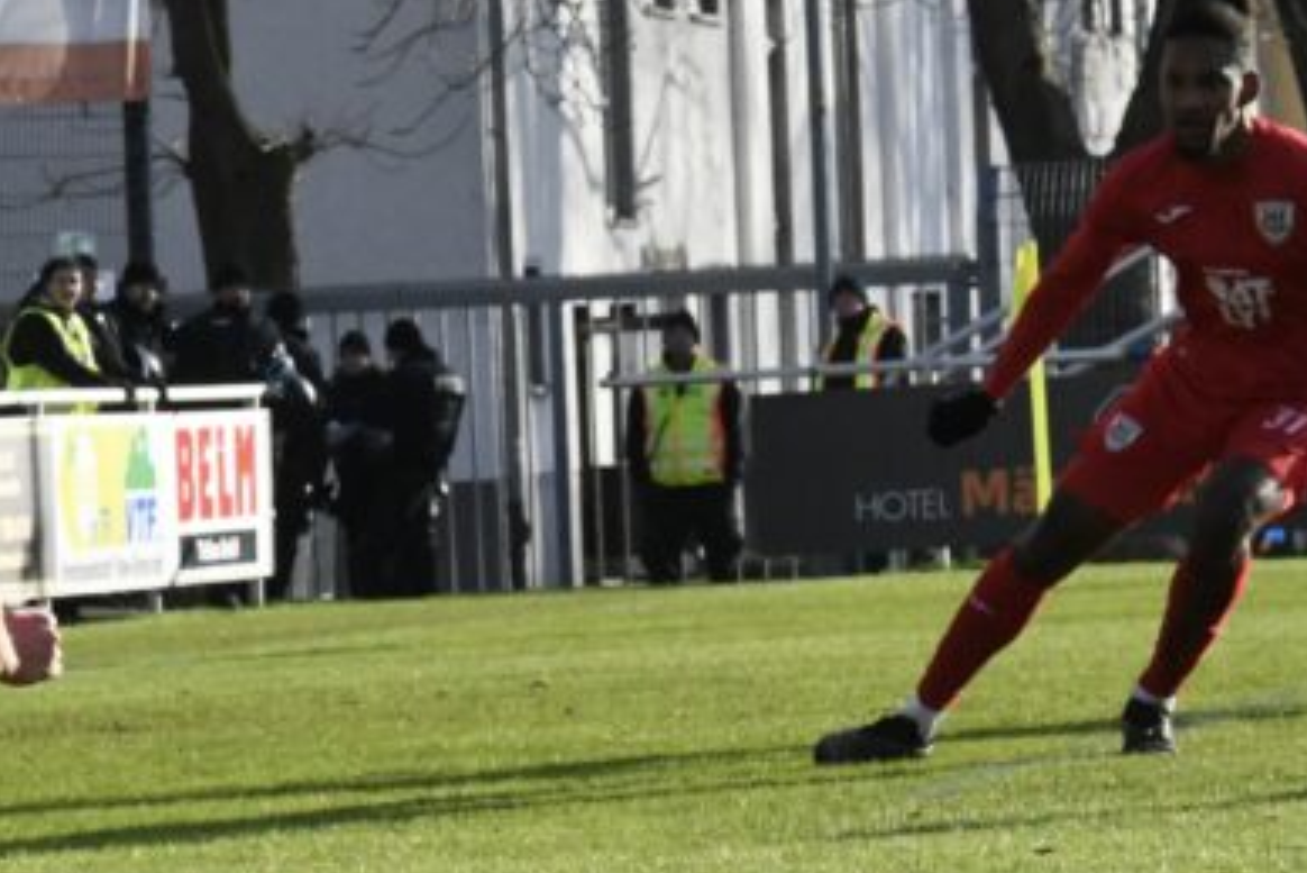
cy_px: 308
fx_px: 10060
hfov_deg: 7.4
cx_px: -333
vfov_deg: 5.0
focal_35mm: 277
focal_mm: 105
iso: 4000
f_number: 14
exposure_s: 1/1600
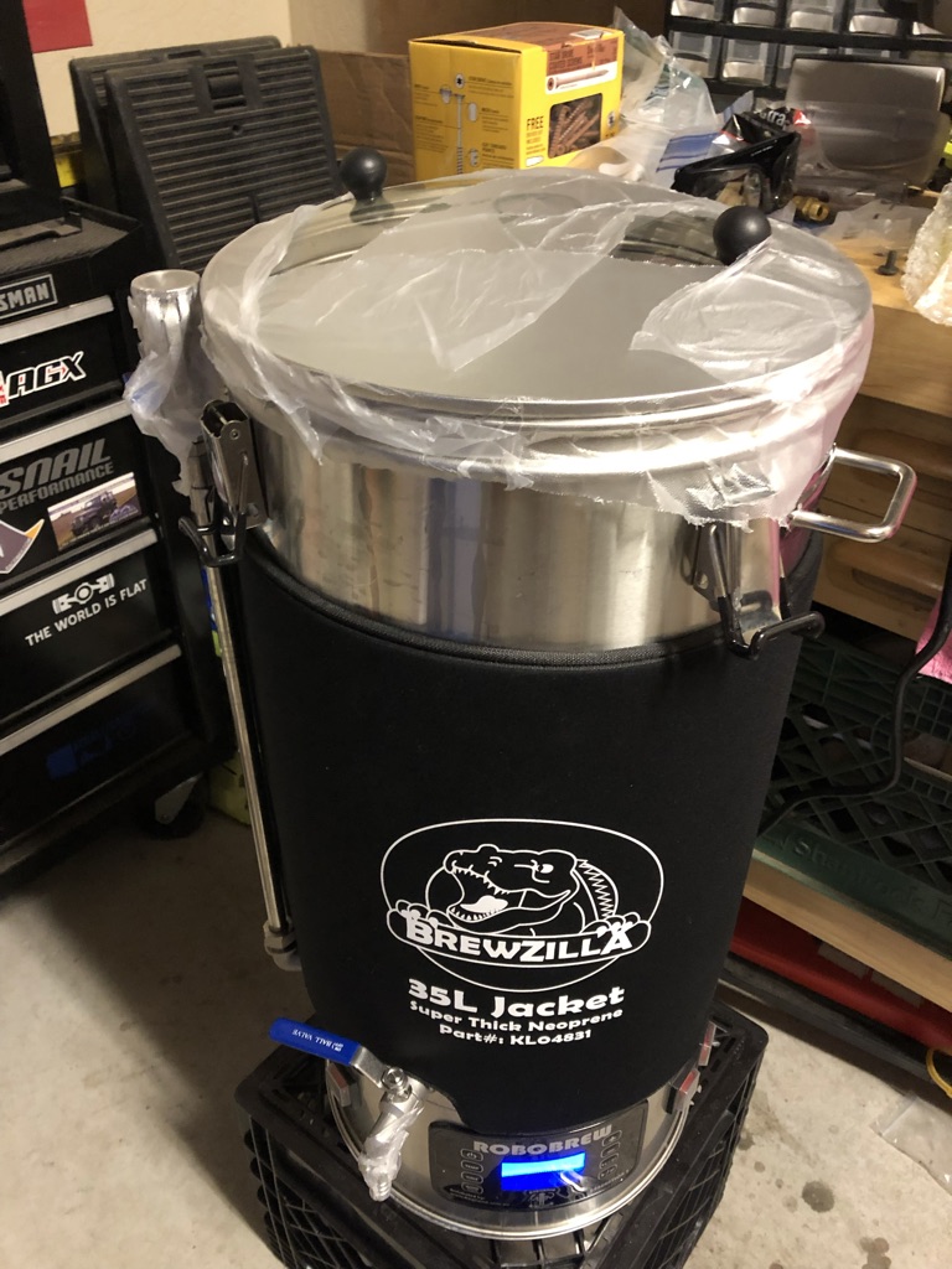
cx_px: 476
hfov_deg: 49.7
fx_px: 1027
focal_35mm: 28
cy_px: 634
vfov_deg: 63.4
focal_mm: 3.99
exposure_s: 1/4
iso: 100
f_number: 1.8
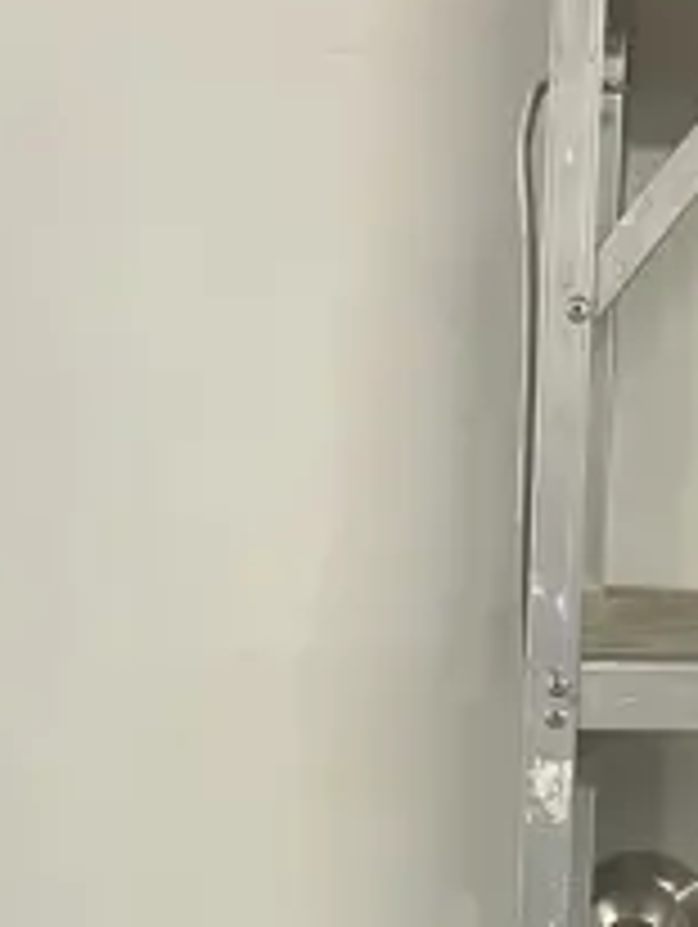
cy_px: 1233
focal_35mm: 139
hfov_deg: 10.3
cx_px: 1067
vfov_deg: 13.6
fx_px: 3729
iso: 100
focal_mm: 3.99
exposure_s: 1/50
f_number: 1.8
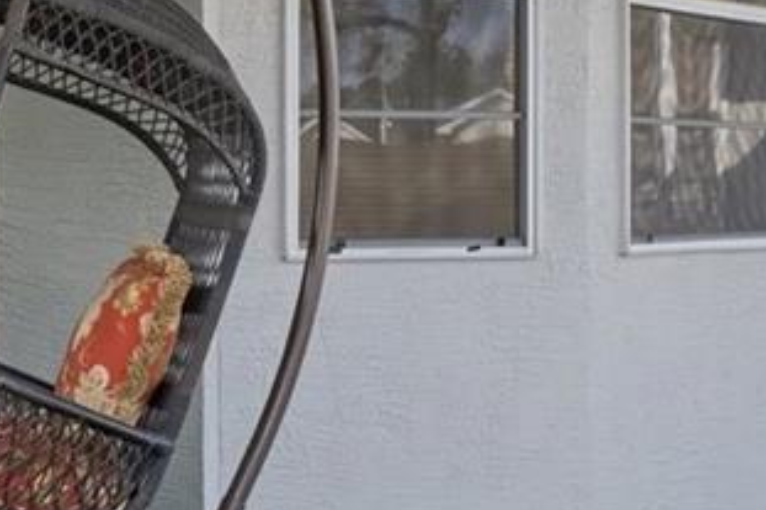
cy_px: 180
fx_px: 2297
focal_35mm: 108
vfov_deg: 12.7
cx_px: 362
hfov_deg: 18.9
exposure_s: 1/200
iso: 1000
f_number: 8
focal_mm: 14
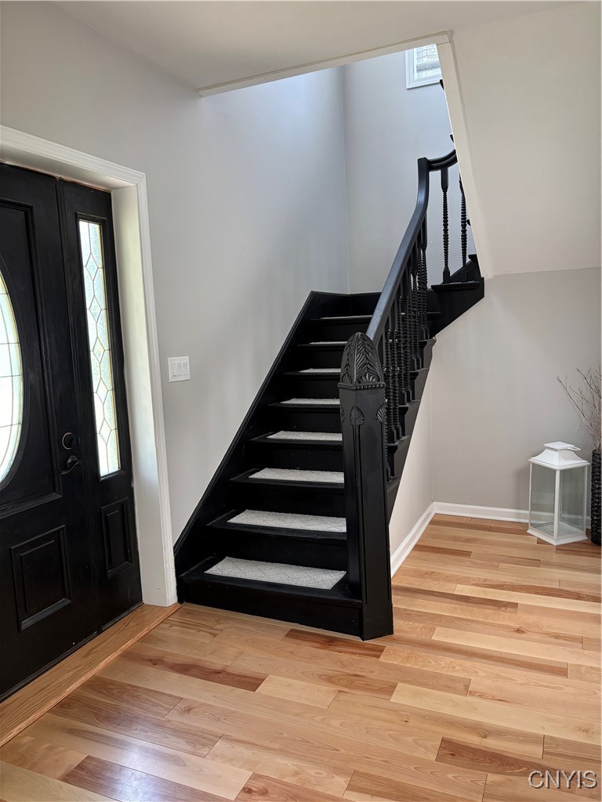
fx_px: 603
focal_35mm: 26
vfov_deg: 67.3
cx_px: 301
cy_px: 401
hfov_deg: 53.1
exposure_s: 1/80
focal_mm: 5.96
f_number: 1.6
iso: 125
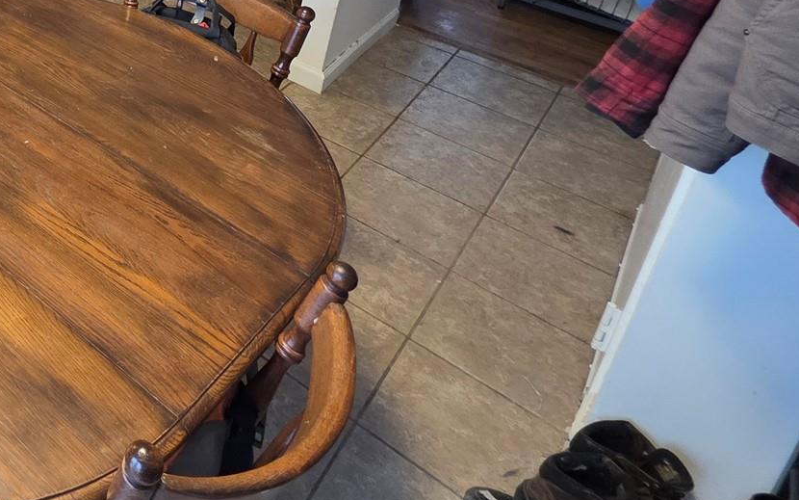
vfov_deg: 30.7
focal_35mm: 34
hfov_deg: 42.2
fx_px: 740
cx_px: -114
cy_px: -119
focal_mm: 2.2
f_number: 1.9
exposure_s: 1/60
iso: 200
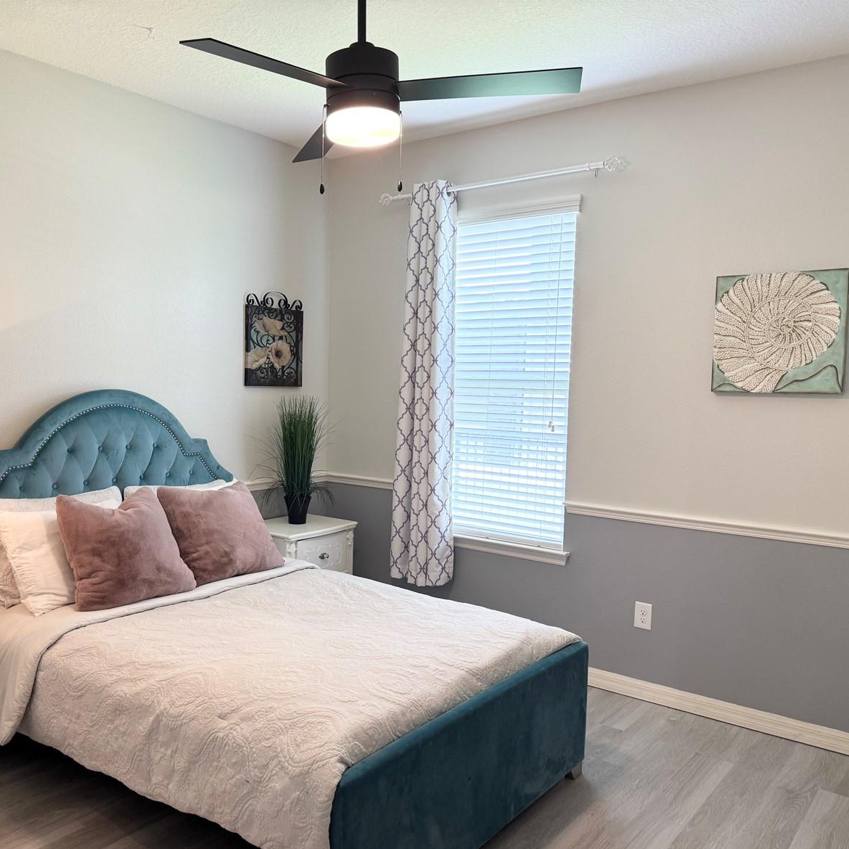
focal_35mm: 29
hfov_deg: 55.3
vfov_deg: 55.6
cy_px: 434
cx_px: 345
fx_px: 805
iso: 125
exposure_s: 1/60
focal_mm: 6.76
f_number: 1.78
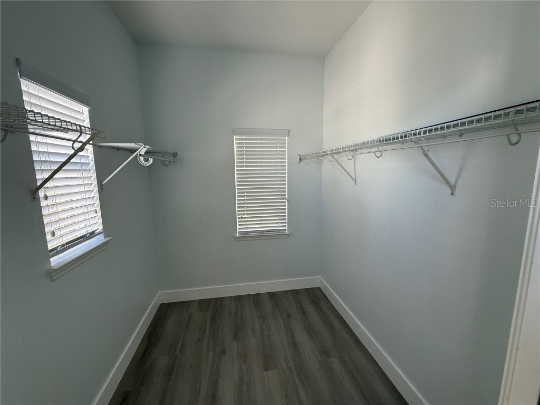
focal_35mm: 14
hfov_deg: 102.1
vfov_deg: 85.7
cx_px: 270
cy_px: 202
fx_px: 218
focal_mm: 2.22
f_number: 2.2
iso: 160
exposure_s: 1/99
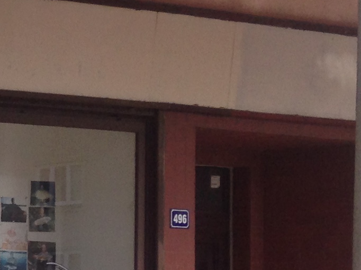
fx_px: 1647
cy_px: 284
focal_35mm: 158
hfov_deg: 11.1
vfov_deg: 9.3
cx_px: -415
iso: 50
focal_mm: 4.12
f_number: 2.4
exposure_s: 1/583
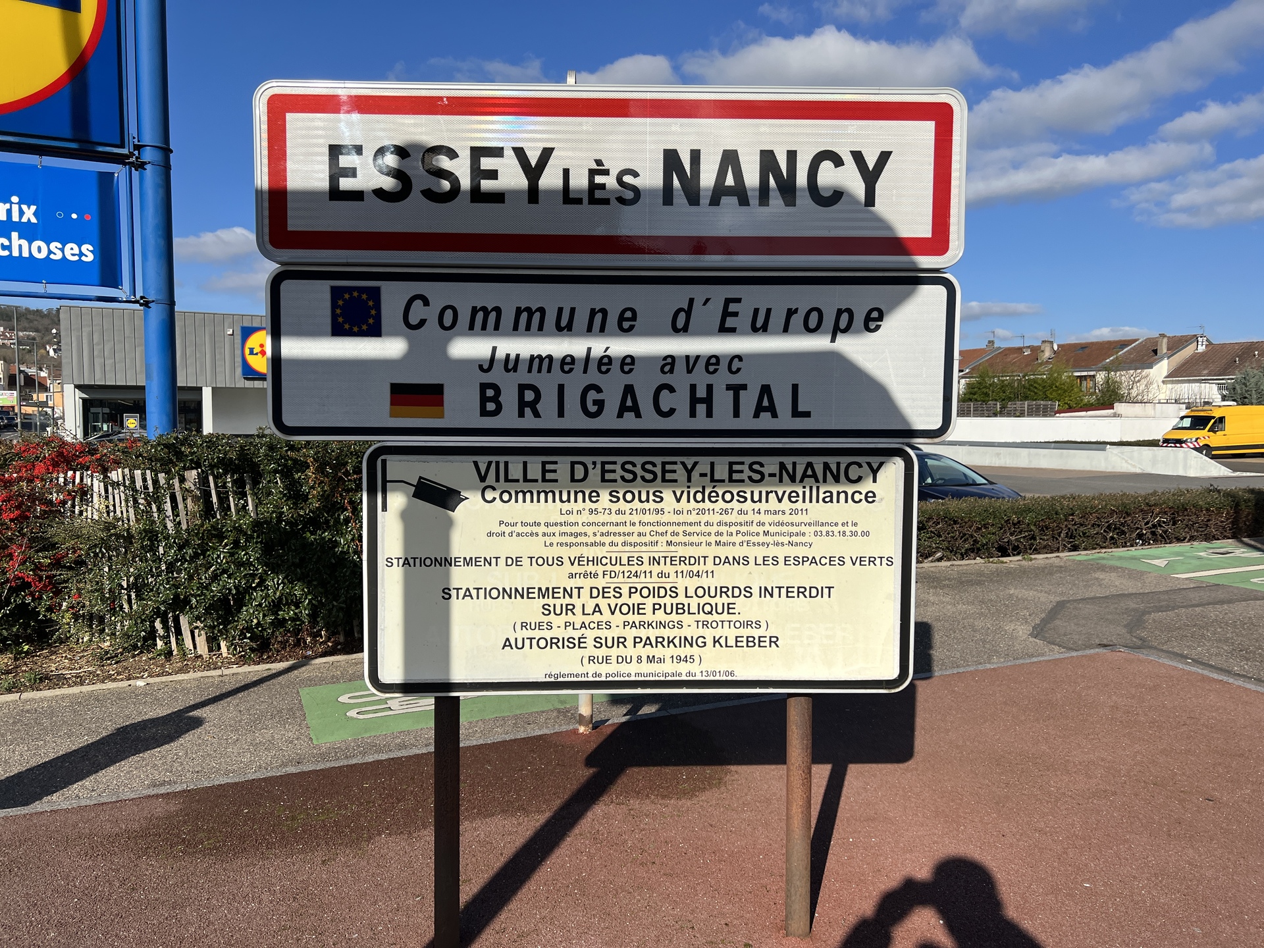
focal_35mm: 26
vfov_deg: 53.1
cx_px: 632
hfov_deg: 67.3
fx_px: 949
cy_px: 474
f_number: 1.5
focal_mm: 5.7
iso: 50
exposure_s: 1/6579
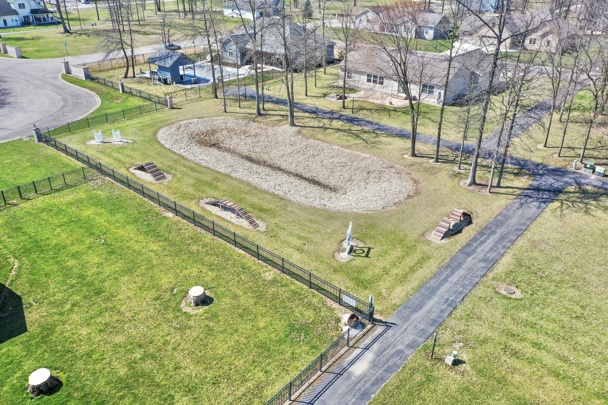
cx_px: 304
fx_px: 473
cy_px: 202
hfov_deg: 65.5
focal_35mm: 28
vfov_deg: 46.4
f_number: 5.6
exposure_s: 1/320
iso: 100
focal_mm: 10.26
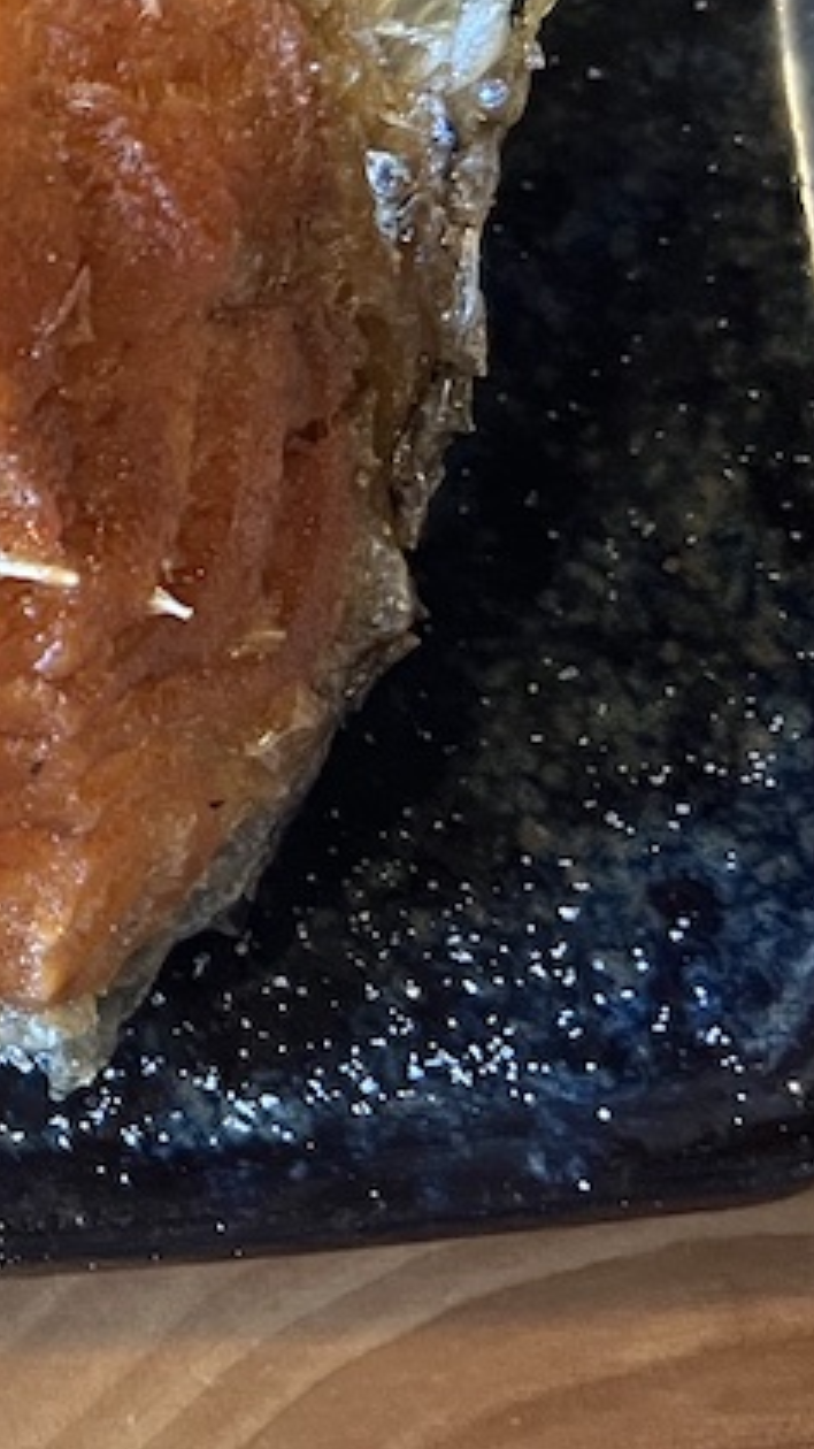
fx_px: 3111
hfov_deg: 13.3
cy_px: 79
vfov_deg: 25.2
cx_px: -704
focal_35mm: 81
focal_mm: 5.7
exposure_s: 1/60
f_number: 1.5
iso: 320
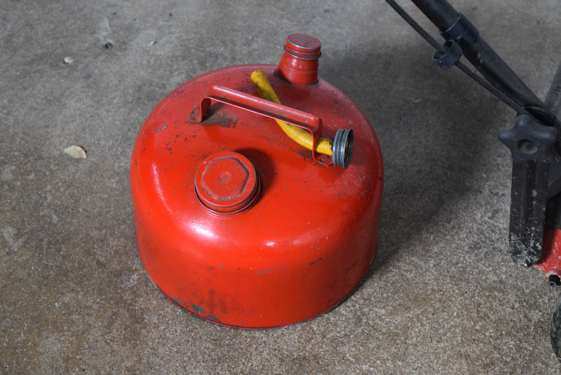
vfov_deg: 16.6
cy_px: 188
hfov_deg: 24.6
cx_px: 280
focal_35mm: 82
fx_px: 1287
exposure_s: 1/60
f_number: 5.6
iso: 1600
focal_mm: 55
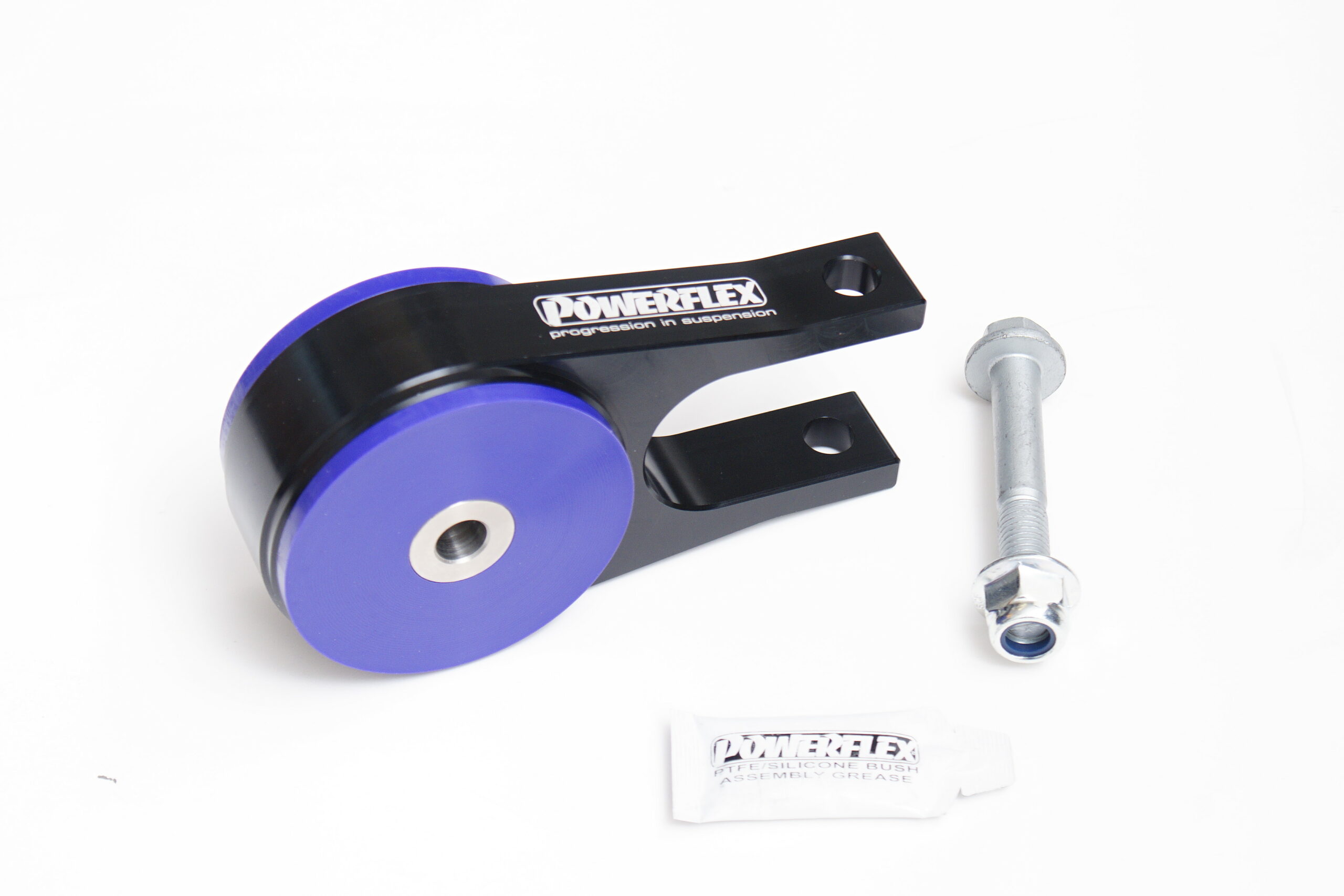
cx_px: 672
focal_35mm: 90
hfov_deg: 22.6
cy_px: 448
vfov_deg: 15.2
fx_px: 3360
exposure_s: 1/125
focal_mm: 60
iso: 200
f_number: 7.1
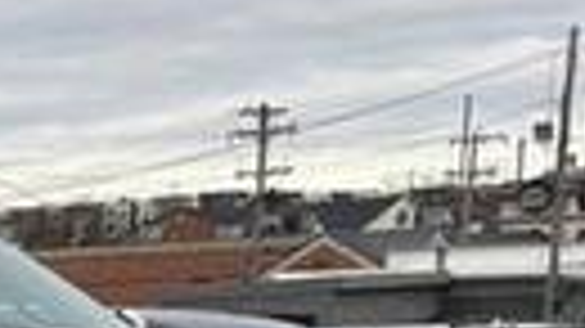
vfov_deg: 10.2
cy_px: 656
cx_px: -504
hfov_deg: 16.1
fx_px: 1706
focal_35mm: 110
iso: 50
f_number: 1.5
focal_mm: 5.7
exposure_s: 1/728
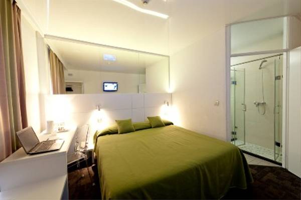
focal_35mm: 14
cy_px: 100
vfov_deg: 81.1
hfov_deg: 104.3
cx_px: 150
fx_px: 117
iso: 200
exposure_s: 1/5
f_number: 5.6
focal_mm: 14
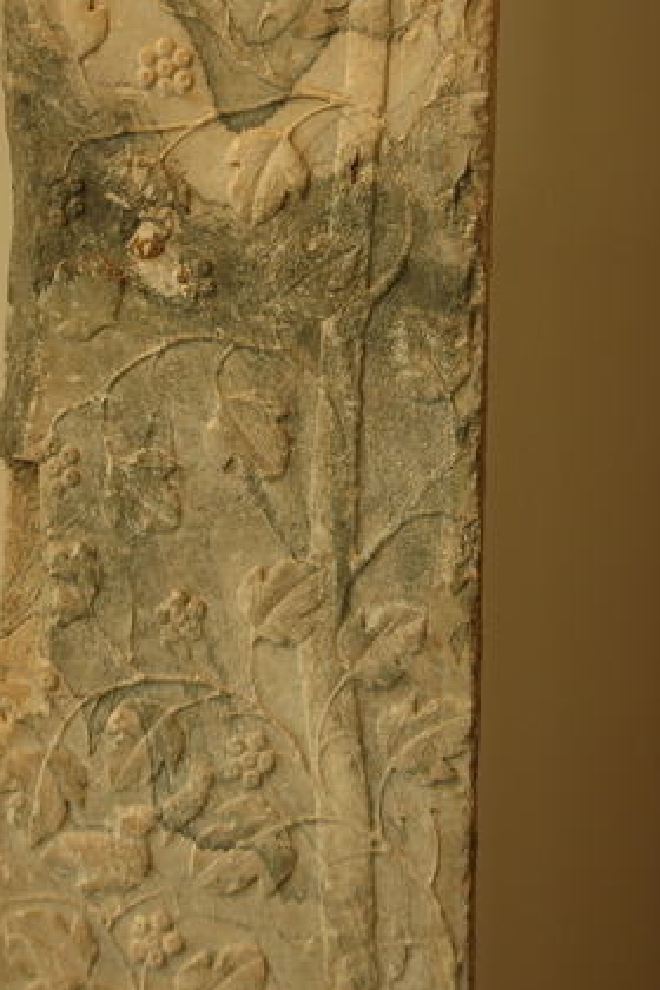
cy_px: 232
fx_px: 3245
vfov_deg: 17.2
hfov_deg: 11.6
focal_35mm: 118
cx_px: 321
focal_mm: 50
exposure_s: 1/40
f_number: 4.8
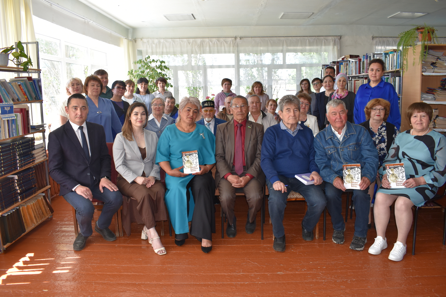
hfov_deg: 67.4
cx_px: 223
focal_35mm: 27
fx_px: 335
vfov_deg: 47.9
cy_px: 148
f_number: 5.6
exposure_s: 1/125
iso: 450
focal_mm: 18
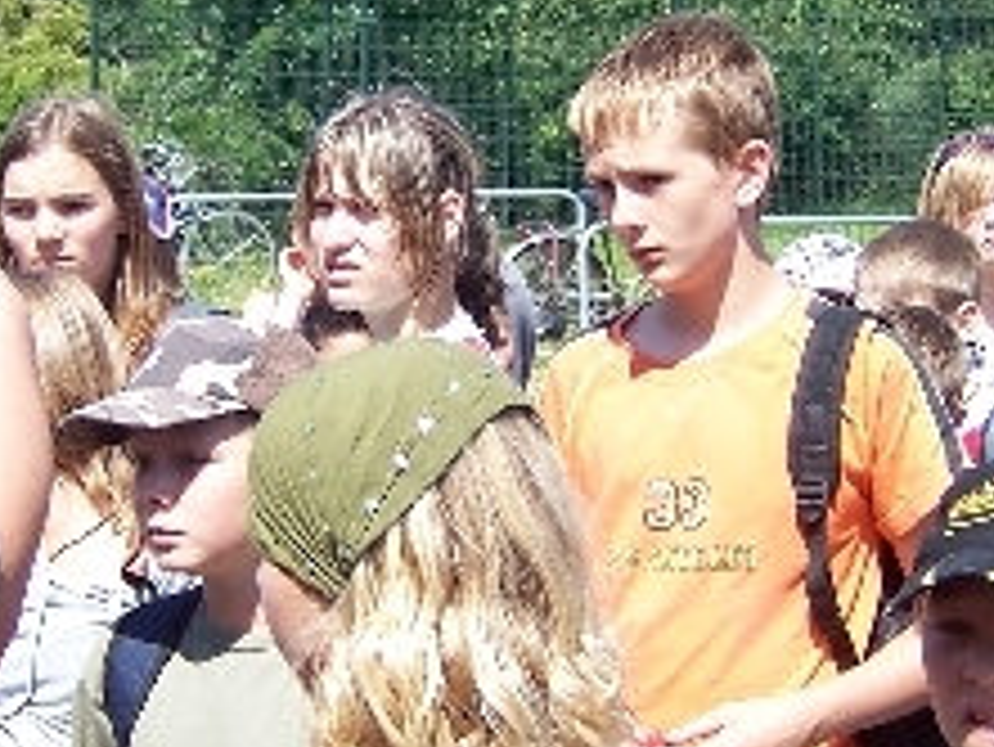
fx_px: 3017
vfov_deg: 14.1
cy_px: 322
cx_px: 360
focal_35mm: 105
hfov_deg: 18.7
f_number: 2.8
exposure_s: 1/640
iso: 80
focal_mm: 6.2
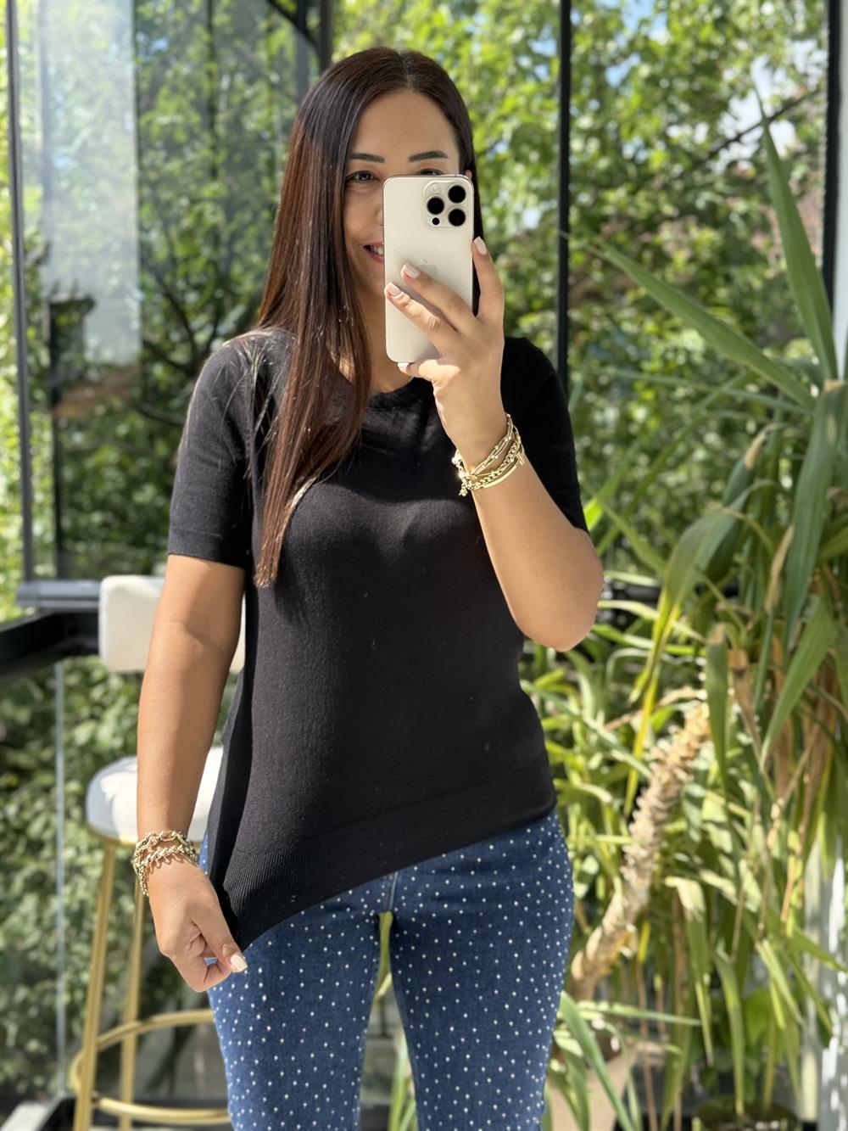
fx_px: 1568
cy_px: 566
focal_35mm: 48
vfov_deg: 39.7
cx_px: 424
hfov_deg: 30.3
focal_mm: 6.76
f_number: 1.78
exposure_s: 1/574
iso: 64
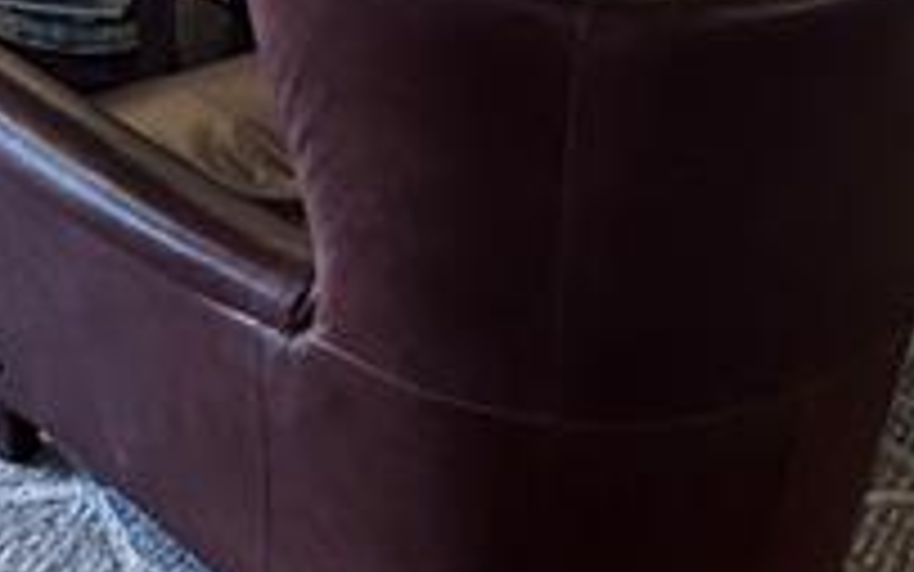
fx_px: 1869
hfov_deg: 23.3
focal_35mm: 75
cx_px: -374
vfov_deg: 15.8
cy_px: -322
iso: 320
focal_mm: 2.22
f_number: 2.2
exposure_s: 1/60
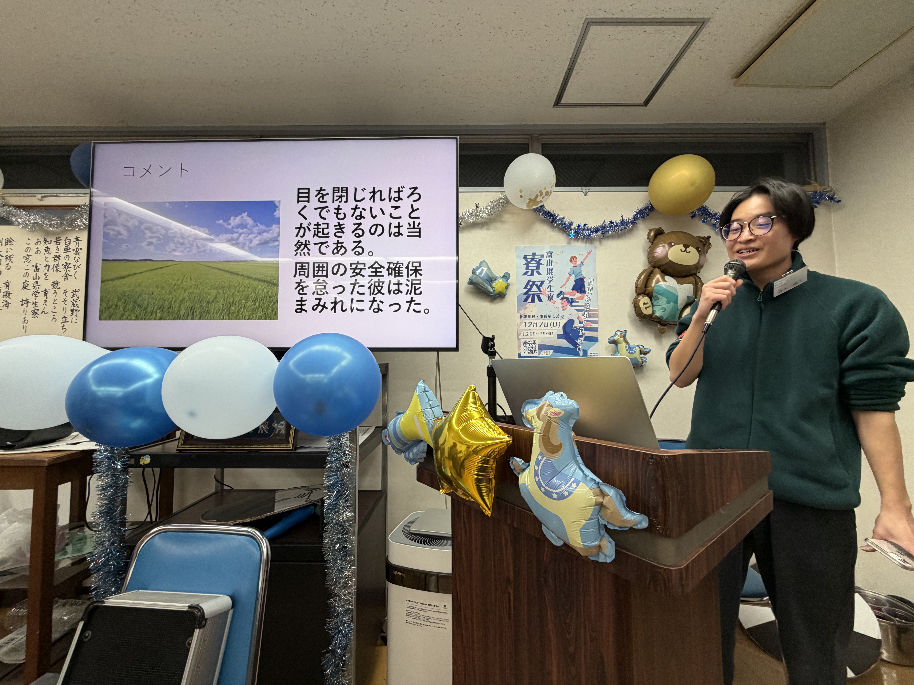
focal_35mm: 14
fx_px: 370
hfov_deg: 102.1
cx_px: 457
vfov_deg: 85.7
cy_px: 342
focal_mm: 2.22
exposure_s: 1/50
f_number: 2.2
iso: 160
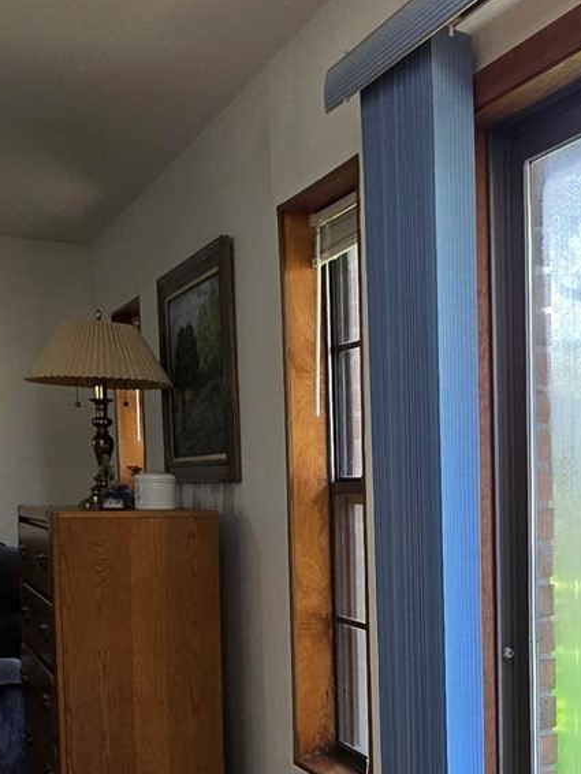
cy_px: 588
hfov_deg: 28.8
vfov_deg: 39.3
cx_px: 591
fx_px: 1051
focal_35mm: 47
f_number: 1.9
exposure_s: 1/120
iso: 125
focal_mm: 2.2
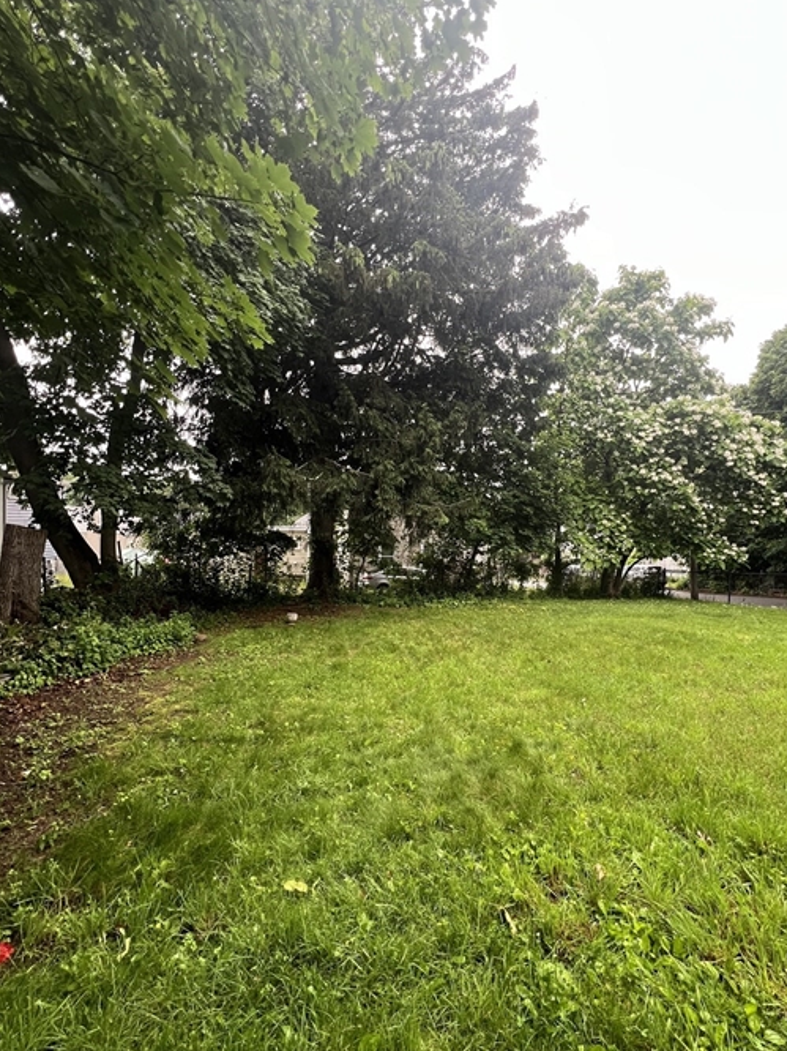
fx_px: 455
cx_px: 429
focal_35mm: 15
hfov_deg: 81.5
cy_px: 543
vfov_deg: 98.2
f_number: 1.8
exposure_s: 1/99
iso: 100
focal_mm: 1.57
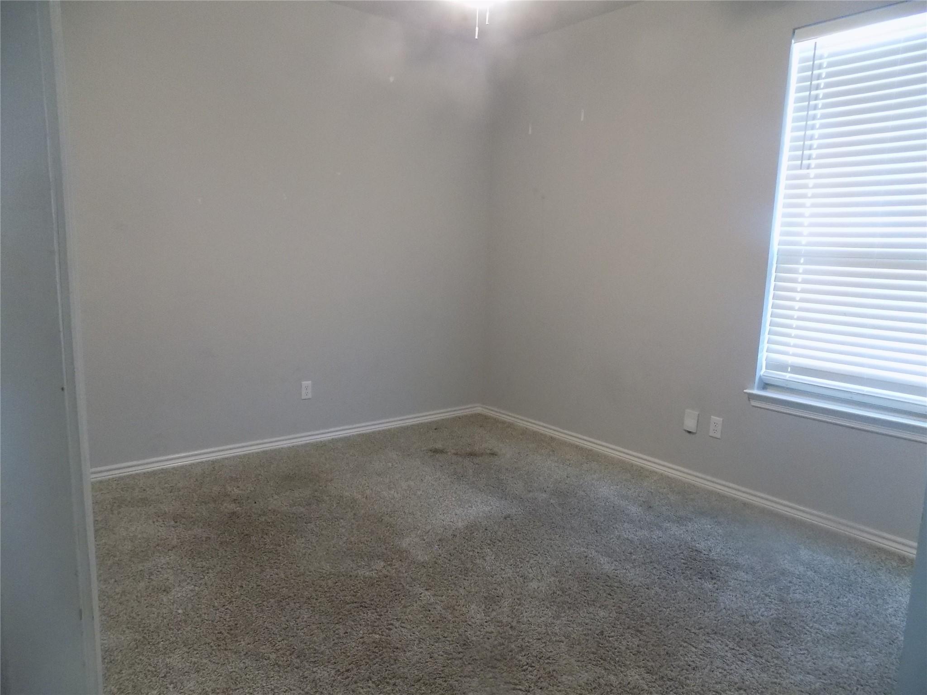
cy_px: 348
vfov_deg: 58.9
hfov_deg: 73.9
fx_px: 616
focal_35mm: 23
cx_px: 464
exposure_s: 1/30
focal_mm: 4
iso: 400
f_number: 3.1
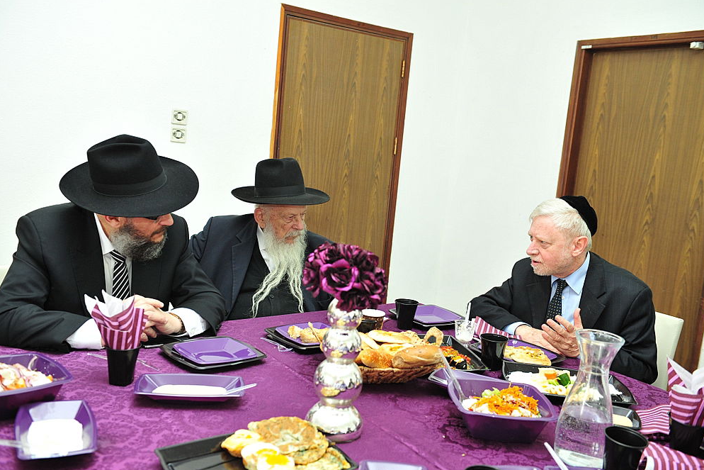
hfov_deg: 54.4
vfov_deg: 37.9
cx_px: 349
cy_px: 239
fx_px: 684
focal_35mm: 35
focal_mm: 34
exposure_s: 1/160
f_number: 4
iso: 1250
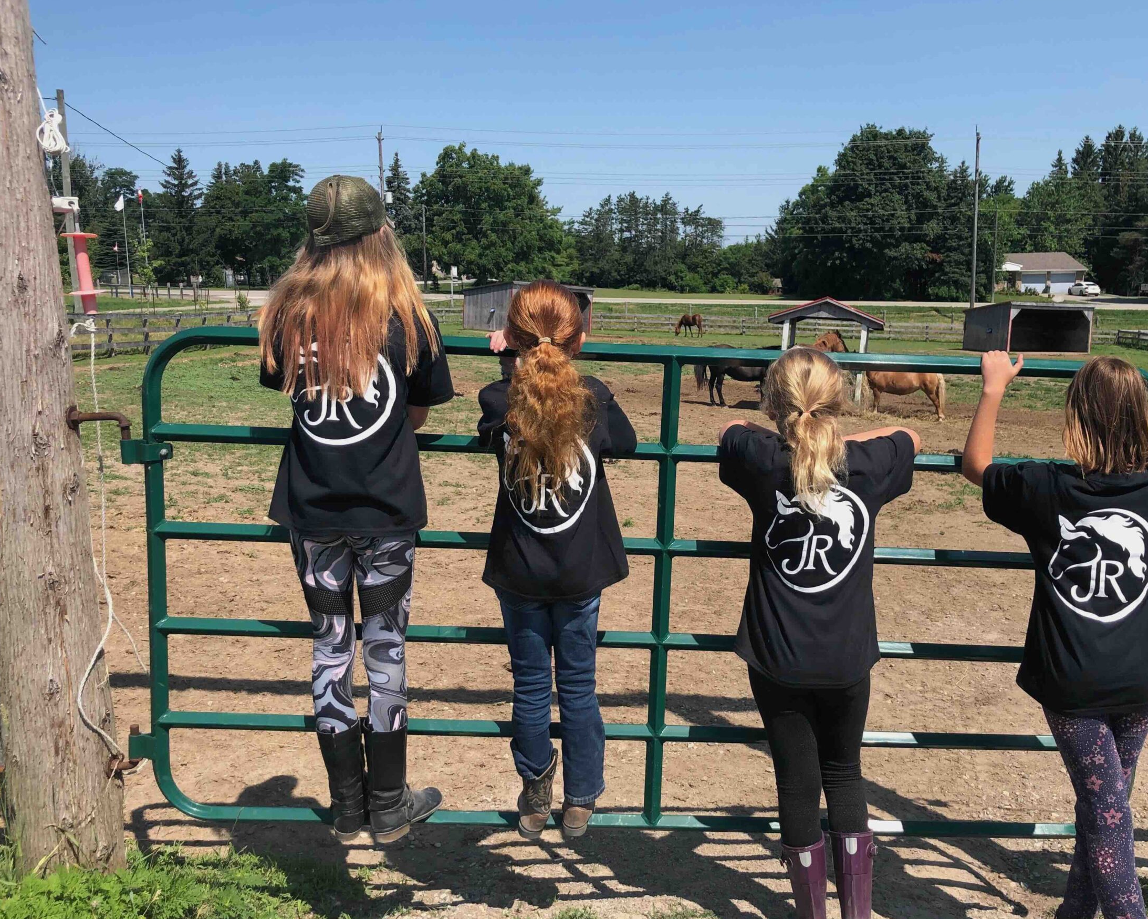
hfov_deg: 55.4
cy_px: 455
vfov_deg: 45.8
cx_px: 661
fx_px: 1087
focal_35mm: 32
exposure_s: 1/1715
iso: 20
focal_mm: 4
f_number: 1.8
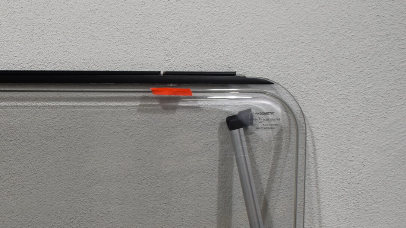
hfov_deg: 20.9
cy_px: 220
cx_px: -65
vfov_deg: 12.5
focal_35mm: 96
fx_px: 1034
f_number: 5.6
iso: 320
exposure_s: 1/125
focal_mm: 26
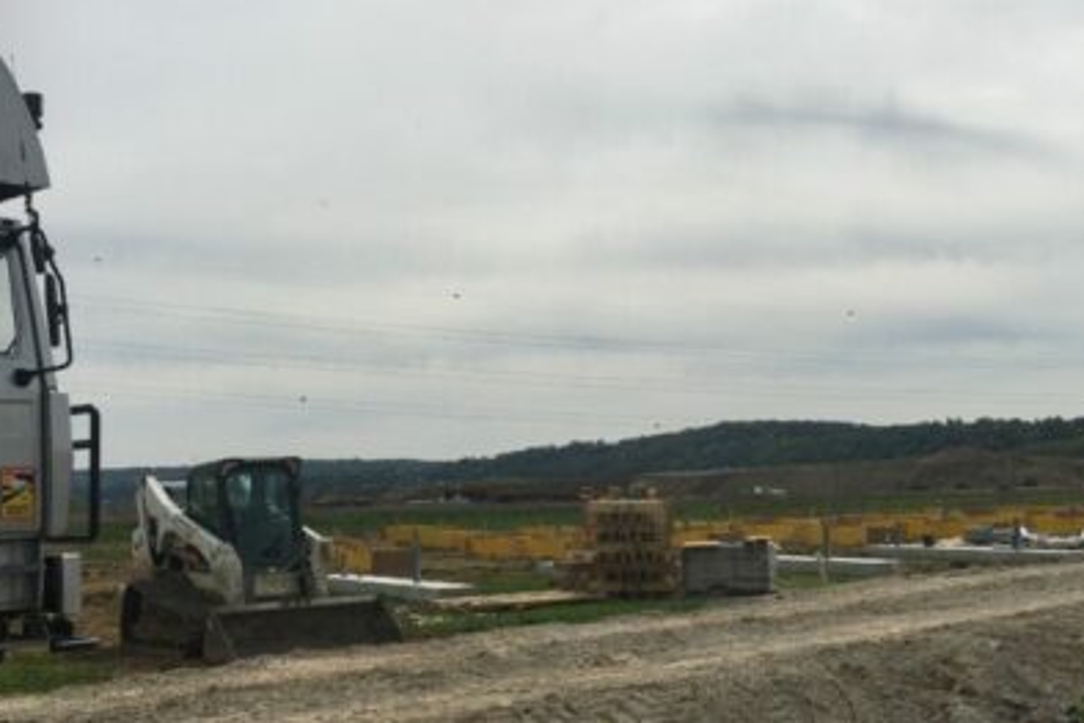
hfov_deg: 40.3
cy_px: 415
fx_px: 1476
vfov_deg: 27.5
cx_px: 597
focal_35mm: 49
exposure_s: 1/4274
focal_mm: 4.15
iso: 25
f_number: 2.2
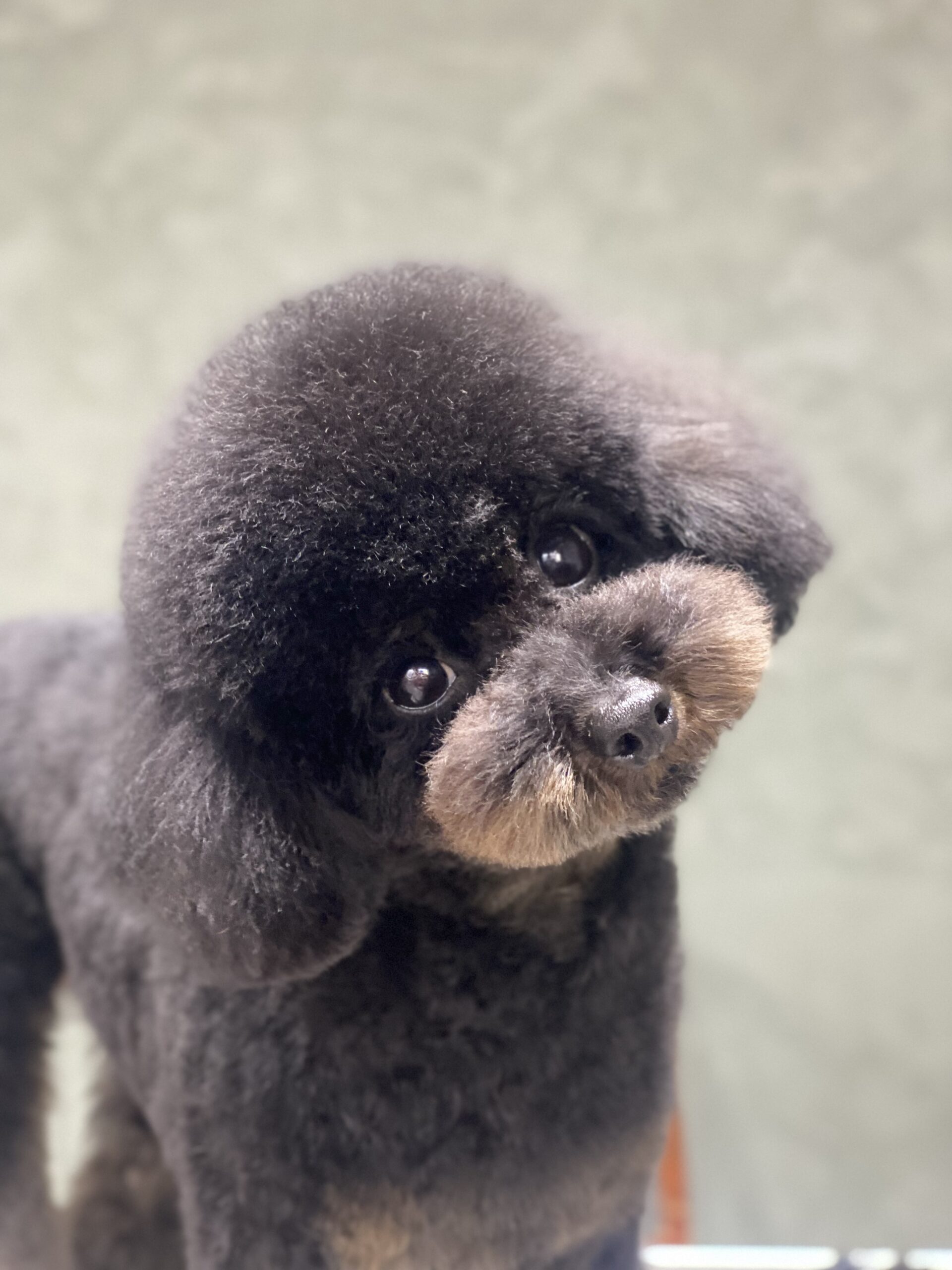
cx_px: 476
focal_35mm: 52
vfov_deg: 36.8
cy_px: 635
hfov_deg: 28.0
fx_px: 1907
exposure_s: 1/25
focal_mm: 6
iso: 320
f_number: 2
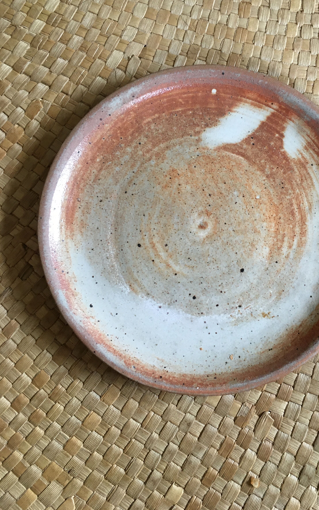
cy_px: 224
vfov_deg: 55.2
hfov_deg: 35.9
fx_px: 487
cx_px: 213
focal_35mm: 35
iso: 100
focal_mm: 4.15
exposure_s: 1/33
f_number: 2.2
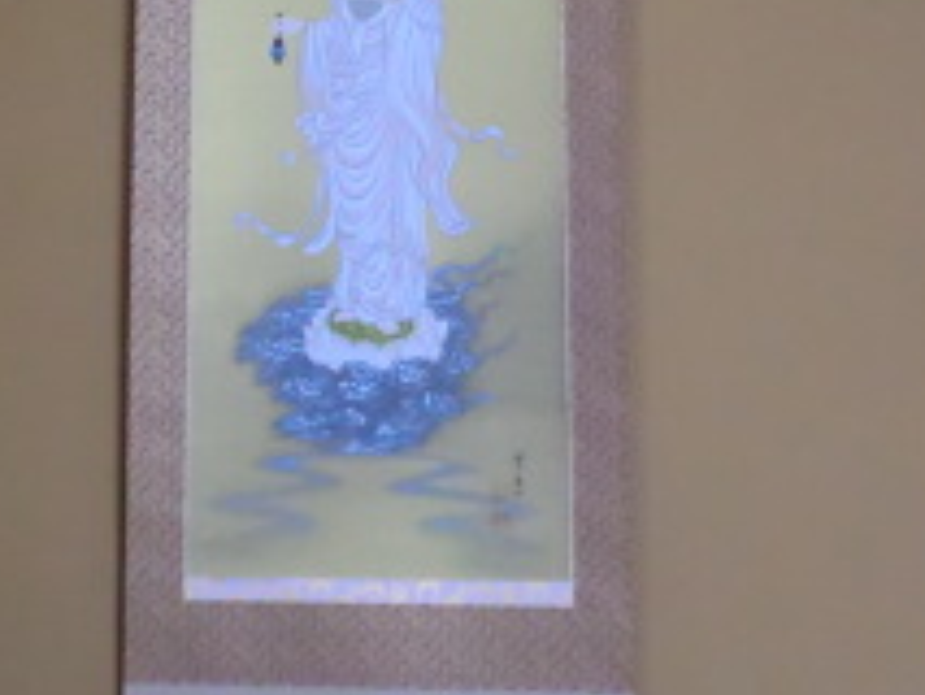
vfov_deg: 19.4
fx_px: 2005
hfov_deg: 25.9
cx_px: 339
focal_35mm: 75
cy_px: 124
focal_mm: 5.8
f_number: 3.5
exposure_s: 1/40
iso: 800
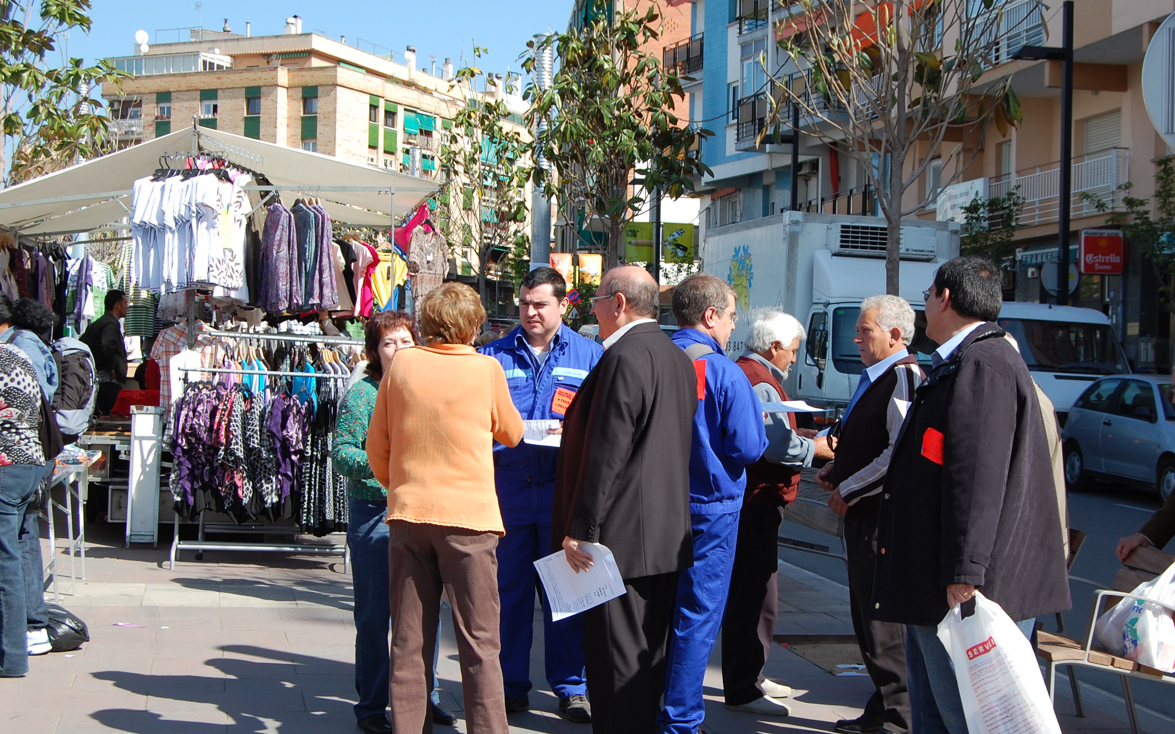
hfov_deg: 34.5
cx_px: 646
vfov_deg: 22.0
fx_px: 1889
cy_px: 397
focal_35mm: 59
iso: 200
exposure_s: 1/250
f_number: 8
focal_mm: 34
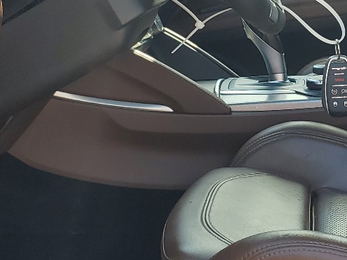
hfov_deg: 22.9
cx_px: 286
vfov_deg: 17.5
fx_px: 842
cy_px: 90
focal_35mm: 84
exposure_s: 1/435
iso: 50
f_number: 1.5
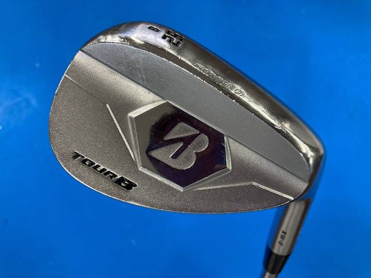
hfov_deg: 63.4
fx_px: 300
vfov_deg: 49.7
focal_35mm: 28
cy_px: 139
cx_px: 186
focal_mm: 3.99
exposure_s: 1/50
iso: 40
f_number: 1.8
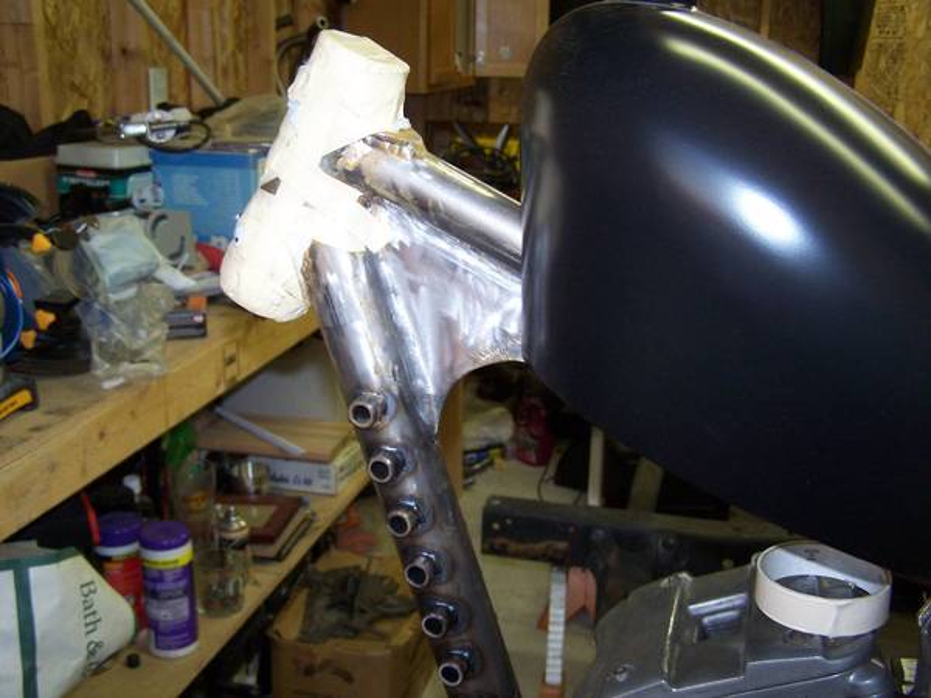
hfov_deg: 49.0
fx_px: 1022
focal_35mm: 38
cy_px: 349
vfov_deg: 37.7
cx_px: 466
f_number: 2.8
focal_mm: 6.3
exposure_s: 1/60
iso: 140
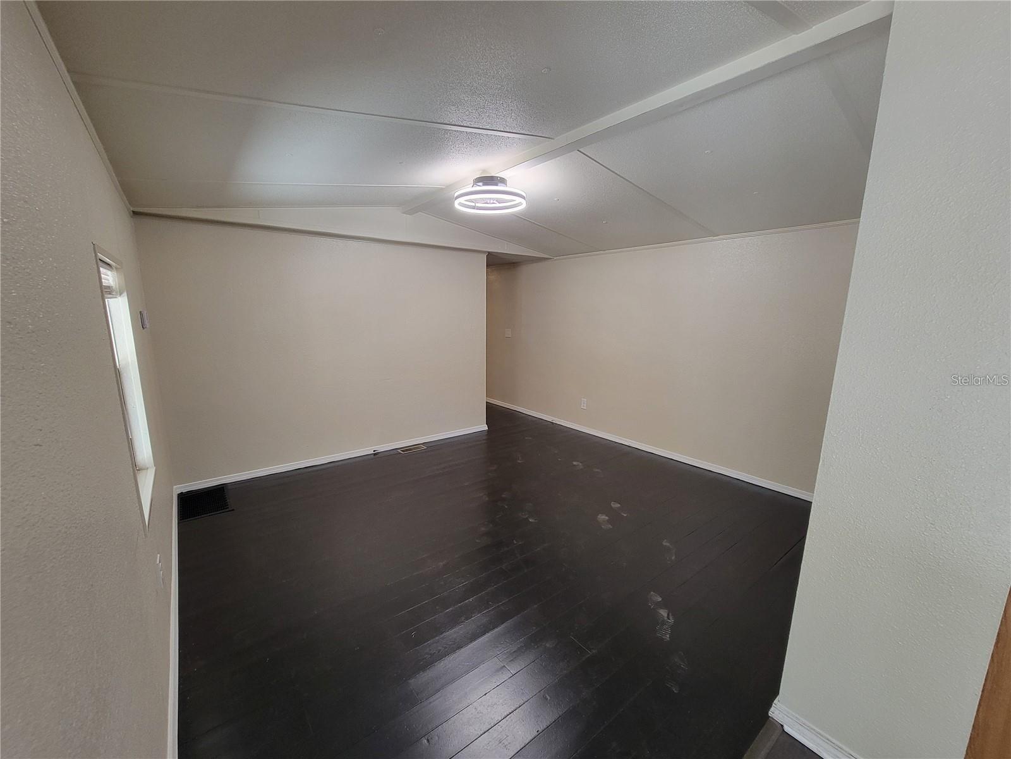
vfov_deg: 89.9
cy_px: 380
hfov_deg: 106.2
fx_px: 380
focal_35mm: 13
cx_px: 506
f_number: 2.2
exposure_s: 1/60
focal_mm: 2.2
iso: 320
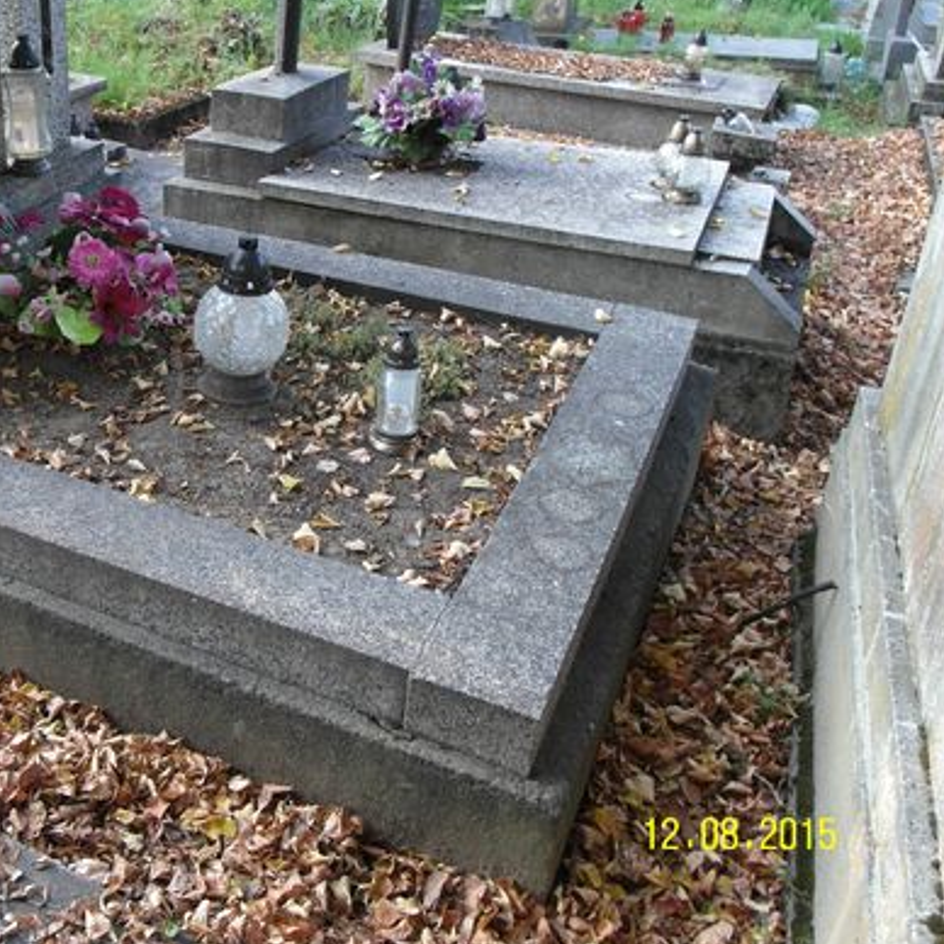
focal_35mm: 35
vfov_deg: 46.9
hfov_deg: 44.5
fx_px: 1080
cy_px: 372
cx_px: 168
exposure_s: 1/60
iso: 100
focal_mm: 5.2
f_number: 2.5
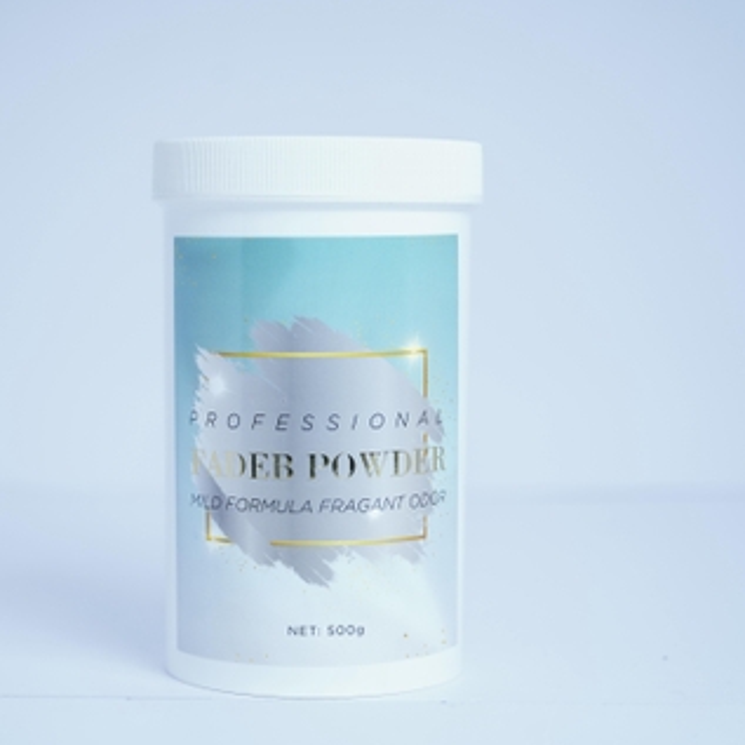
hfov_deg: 19.3
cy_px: 371
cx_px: 329
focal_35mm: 90
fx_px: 2191
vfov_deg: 19.3
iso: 400
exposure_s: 1/125
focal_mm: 70
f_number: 4
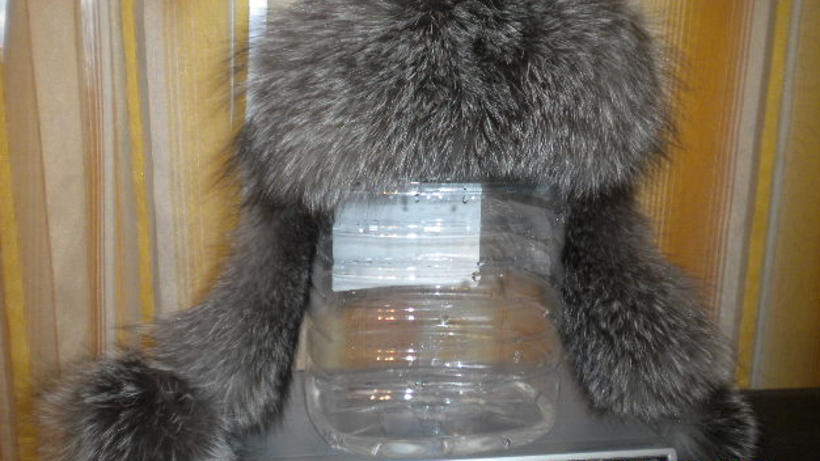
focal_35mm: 39
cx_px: 409
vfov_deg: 30.4
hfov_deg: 51.6
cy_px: 225
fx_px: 848
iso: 200
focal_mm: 6.3
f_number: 3.1
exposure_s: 1/30
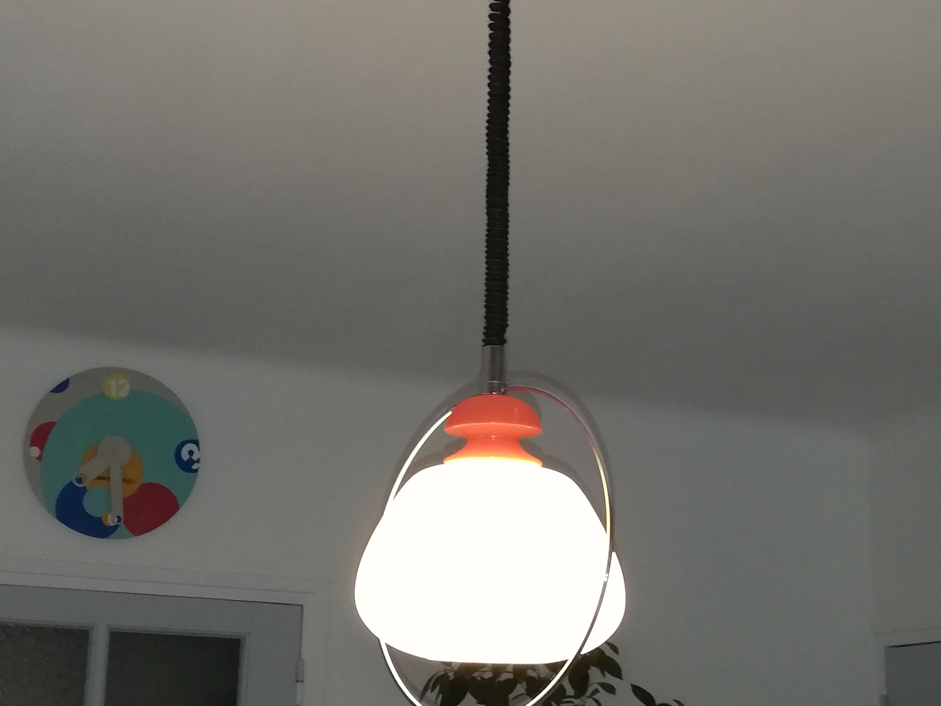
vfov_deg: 23.3
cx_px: 472
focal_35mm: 63
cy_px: 403
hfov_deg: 30.7
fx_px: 1712
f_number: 2.2
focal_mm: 3.81
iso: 320
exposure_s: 1/25
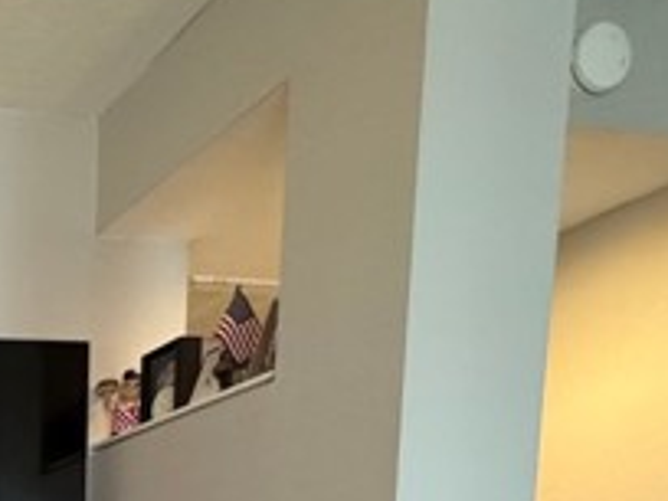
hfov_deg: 29.5
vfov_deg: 25.4
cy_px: 737
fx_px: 849
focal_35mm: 44
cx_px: -291
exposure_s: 1/60
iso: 640
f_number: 2.2
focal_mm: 2.22
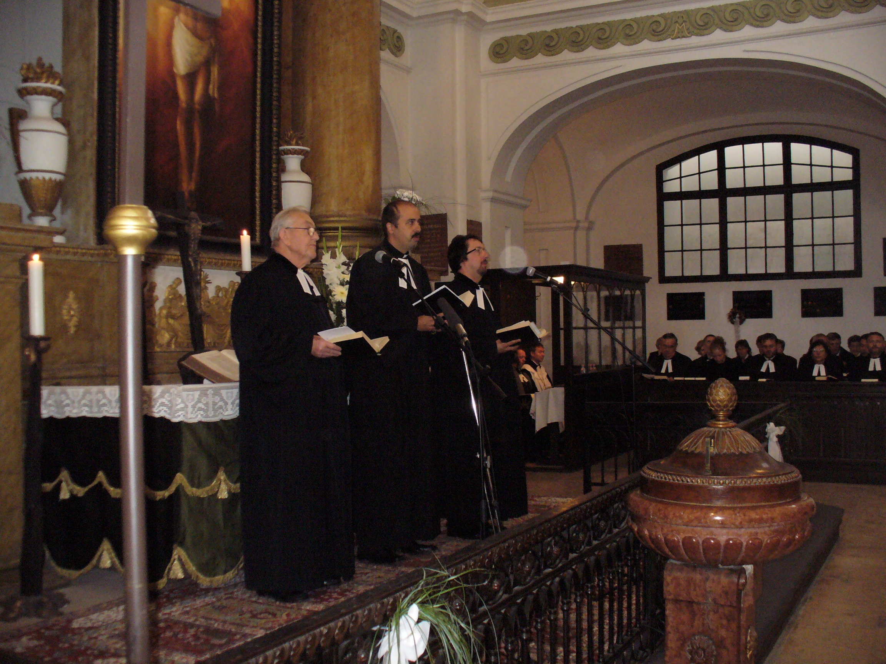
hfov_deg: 50.1
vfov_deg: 38.7
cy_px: 332
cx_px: 443
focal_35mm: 37
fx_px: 947
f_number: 2.8
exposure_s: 1/60
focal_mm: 6.1
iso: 400
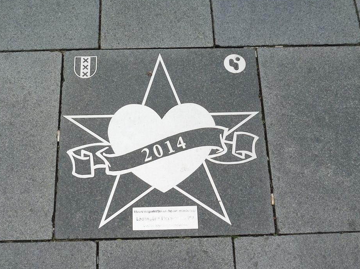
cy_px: 138
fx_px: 540
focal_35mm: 52
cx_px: 163
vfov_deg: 28.0
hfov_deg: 36.8
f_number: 5
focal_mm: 8.5
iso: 100
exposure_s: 1/500
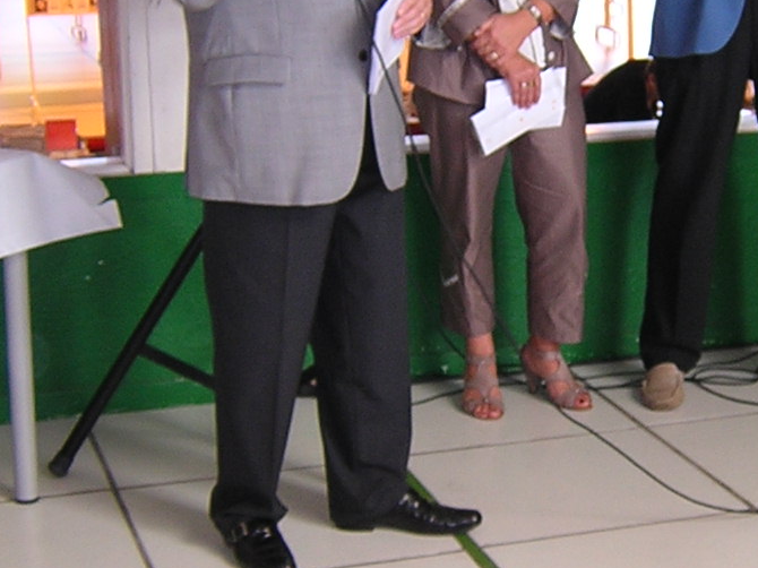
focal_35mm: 86
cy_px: 213
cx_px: 588
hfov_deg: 22.5
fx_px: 1883
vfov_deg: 17.1
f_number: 2.6
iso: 132
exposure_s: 1/30
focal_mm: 4.7
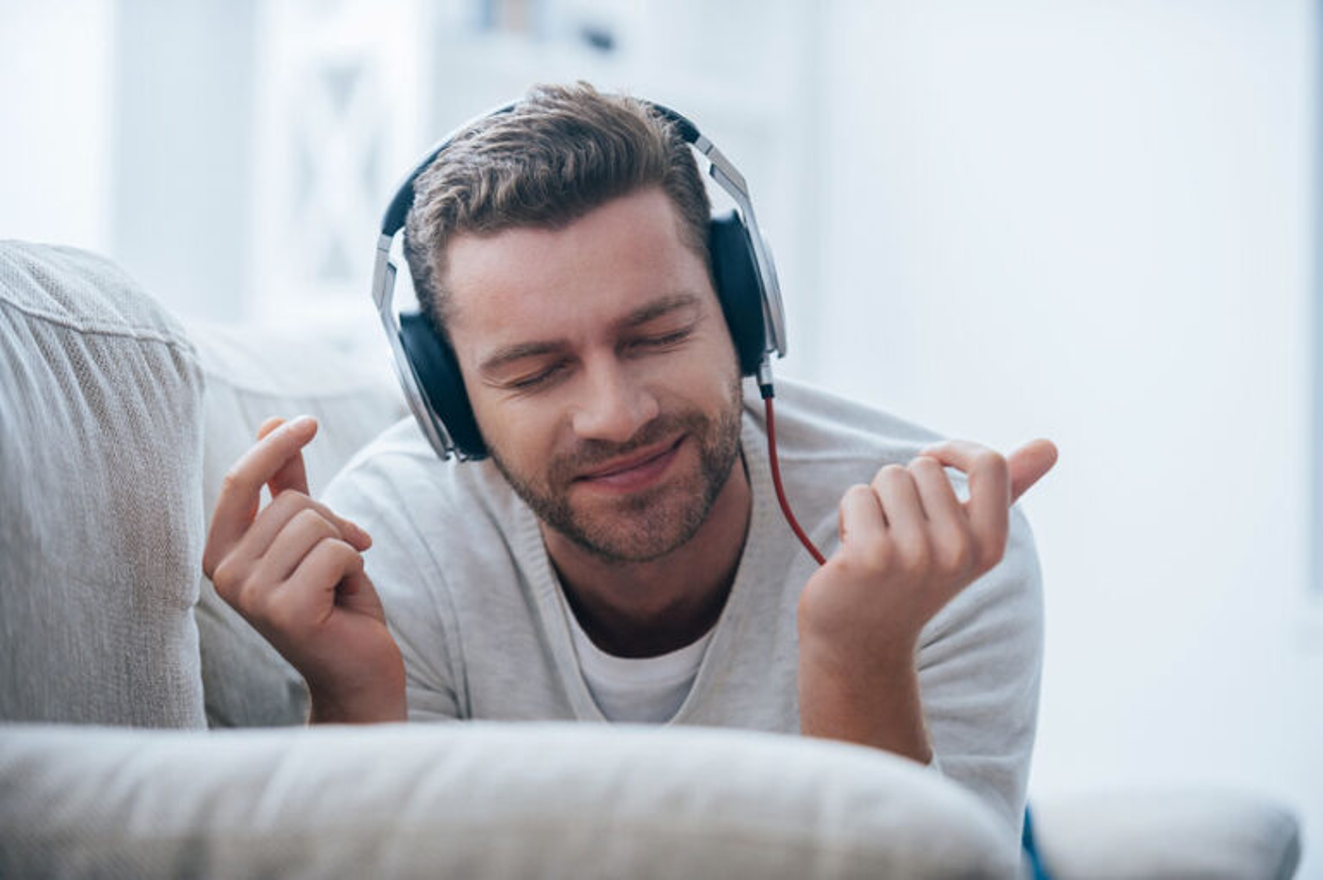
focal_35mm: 110
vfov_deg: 12.4
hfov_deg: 18.6
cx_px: 662
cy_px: 440
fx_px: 4040
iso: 200
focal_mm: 110
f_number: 3.5
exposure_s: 1/125
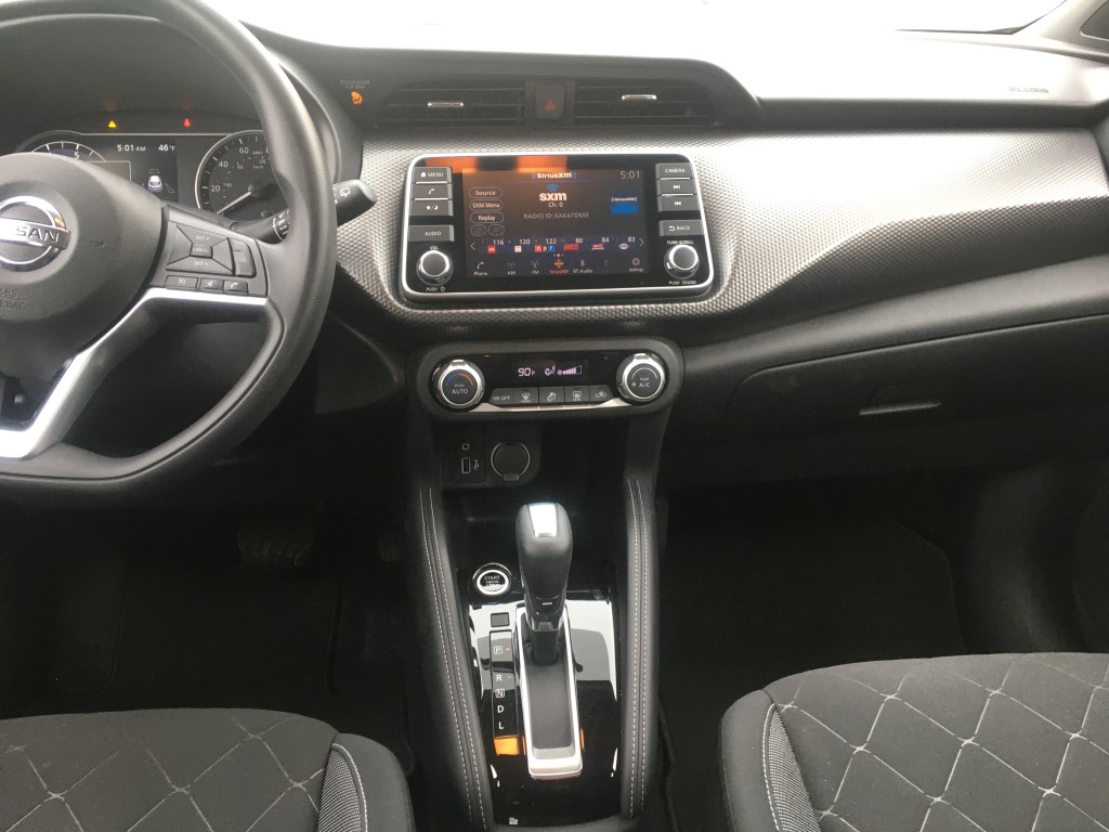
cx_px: 554
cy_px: 416
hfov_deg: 61.7
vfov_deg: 48.2
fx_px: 929
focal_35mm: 29
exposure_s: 1/30
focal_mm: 4.15
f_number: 2.2
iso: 32
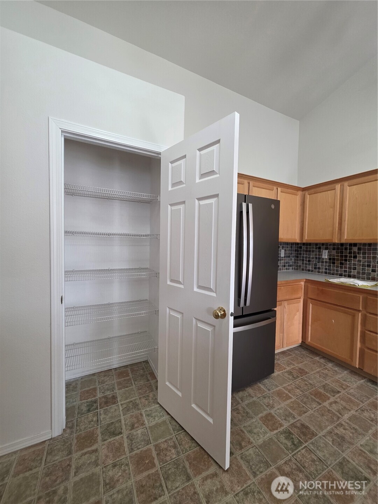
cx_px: 189
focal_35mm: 13
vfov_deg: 106.2
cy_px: 252
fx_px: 189
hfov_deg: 89.9
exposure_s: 1/120
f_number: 1.9
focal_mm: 2.2
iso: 160
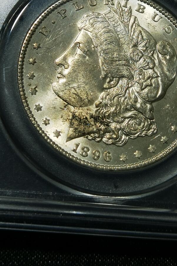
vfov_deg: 17.4
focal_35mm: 116
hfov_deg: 11.8
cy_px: 27
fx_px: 855
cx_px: 104
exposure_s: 1/135
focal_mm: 6.67
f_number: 1.9
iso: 50
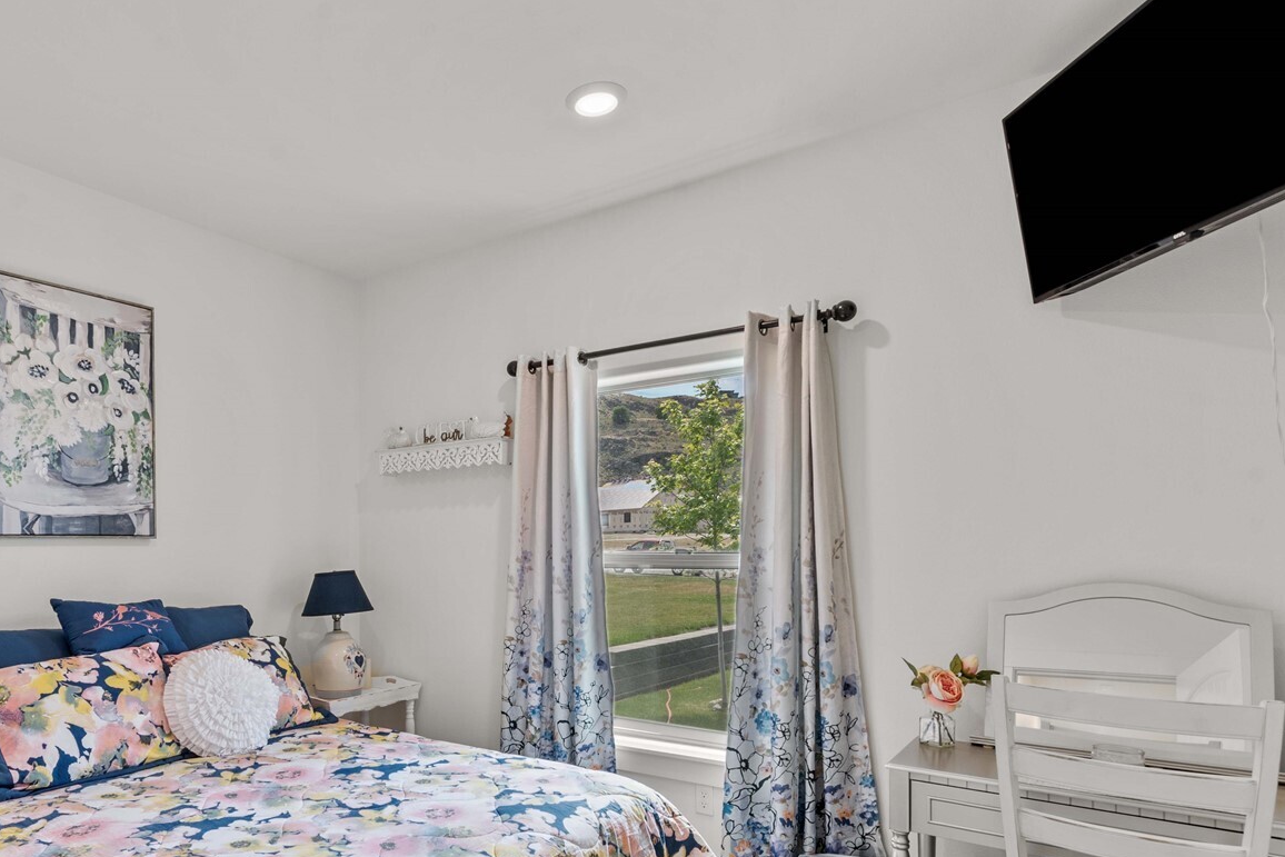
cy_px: 547
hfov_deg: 76.0
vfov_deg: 56.4
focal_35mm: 22
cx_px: 424
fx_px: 785
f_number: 8
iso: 200
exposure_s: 1/8
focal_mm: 15
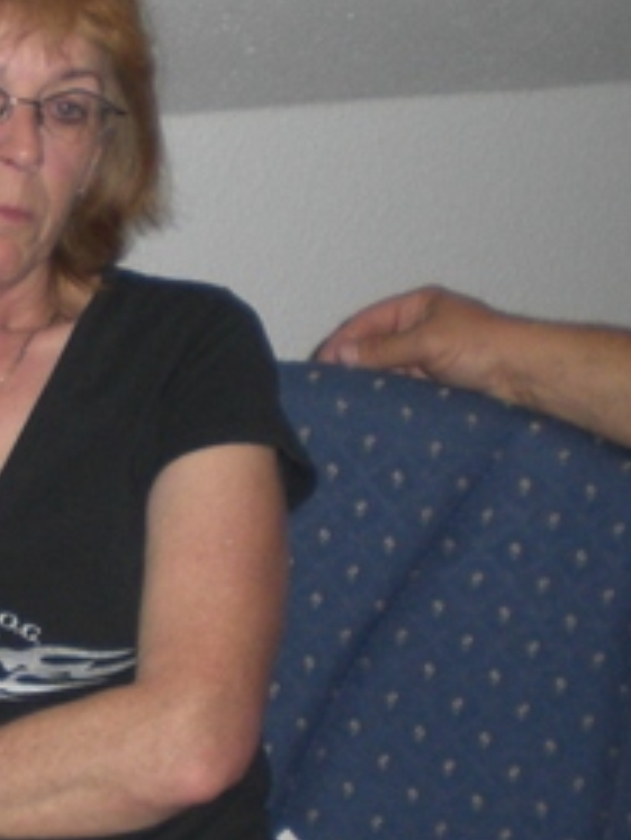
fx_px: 2963
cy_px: 466
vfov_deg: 16.1
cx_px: -358
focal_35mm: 122
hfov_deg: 11.6
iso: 100
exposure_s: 1/60
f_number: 3.1
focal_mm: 6.3
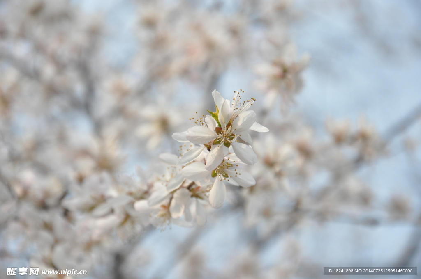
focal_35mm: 158
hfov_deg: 13.1
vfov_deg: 8.7
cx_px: 210
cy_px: 140
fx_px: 1840
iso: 800
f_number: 8
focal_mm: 105
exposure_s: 1/1600
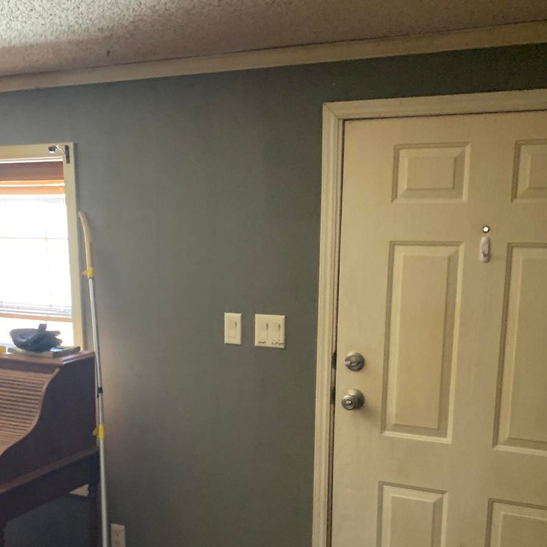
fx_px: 805
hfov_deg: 37.2
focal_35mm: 45
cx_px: 186
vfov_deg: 37.1
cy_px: 375
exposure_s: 1/40
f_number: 1.8
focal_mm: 4.25
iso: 400
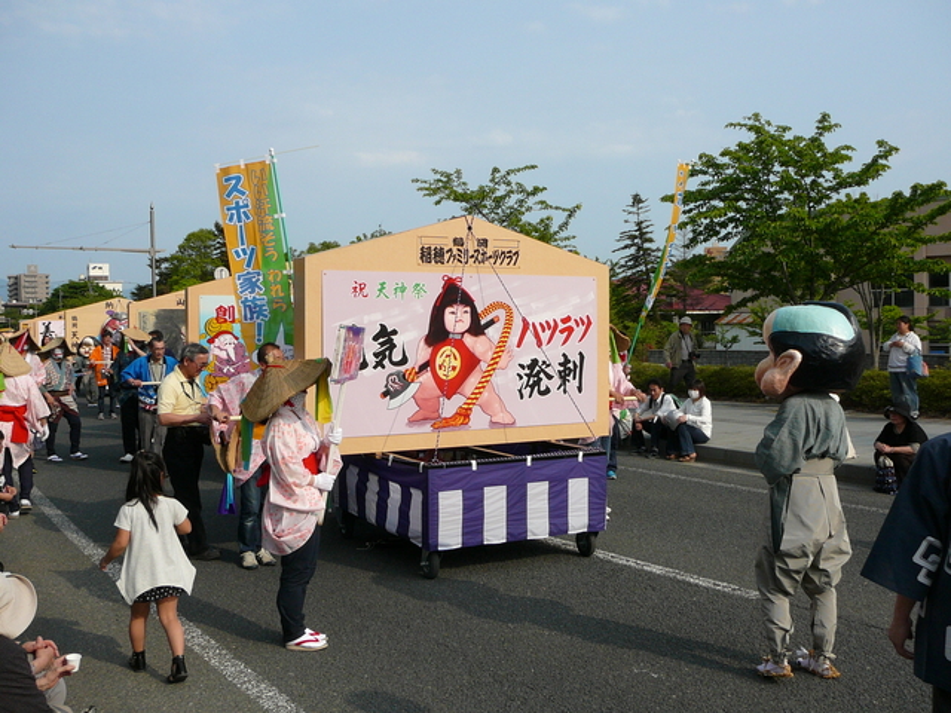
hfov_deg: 52.6
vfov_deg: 40.7
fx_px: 962
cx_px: 476
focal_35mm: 35
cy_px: 356
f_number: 5
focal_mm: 5.2
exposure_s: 1/500
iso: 80
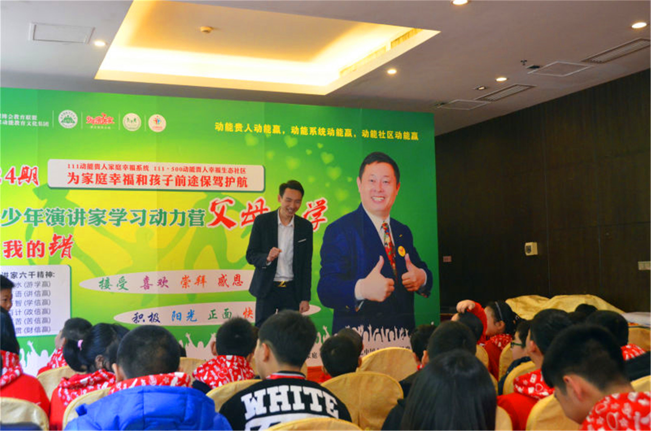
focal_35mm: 42
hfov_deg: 46.5
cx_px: 326
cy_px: 216
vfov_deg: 31.8
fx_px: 758
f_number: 5.6
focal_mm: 28
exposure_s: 1/125
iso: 3200
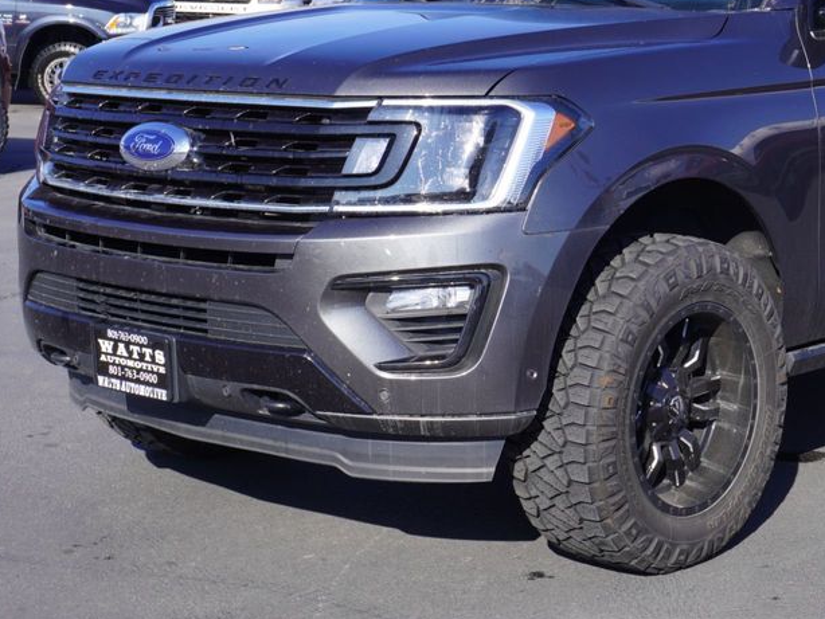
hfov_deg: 25.0
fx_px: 1836
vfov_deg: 19.1
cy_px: 203
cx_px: 614
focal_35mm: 77
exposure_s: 1/125
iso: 100
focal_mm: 32
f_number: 9
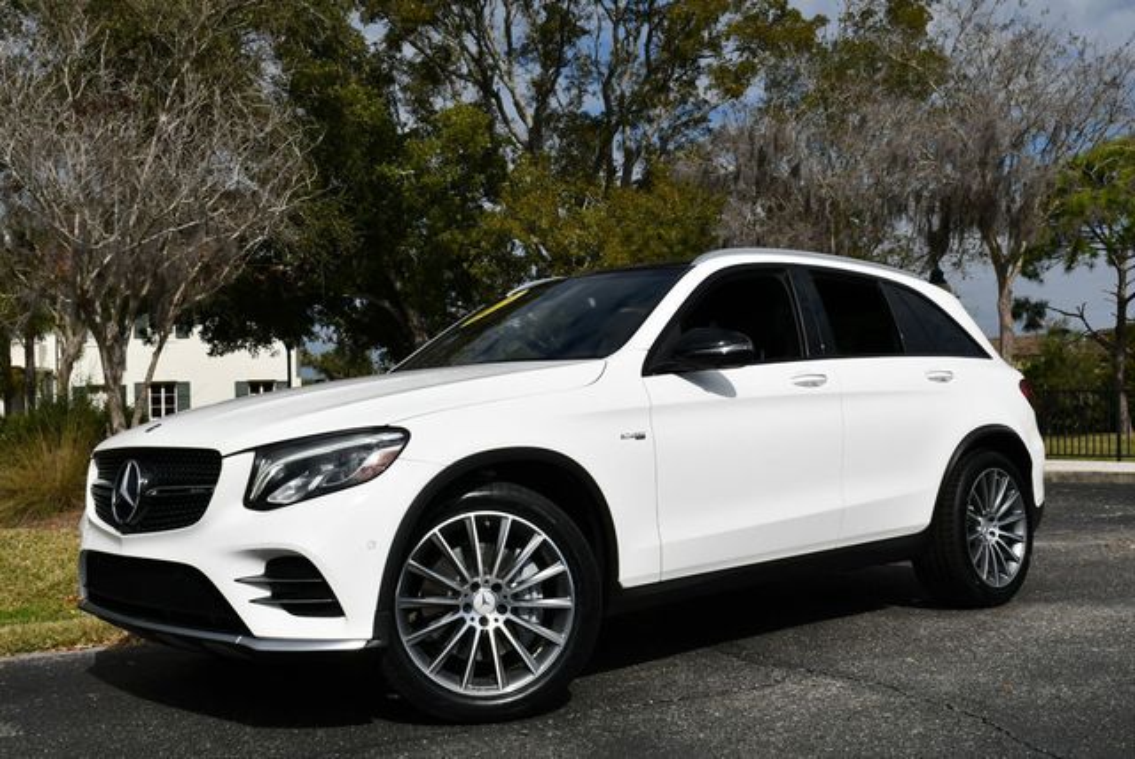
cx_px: 568
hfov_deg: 48.4
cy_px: 380
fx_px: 1262
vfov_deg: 33.5
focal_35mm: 40
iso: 100
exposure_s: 1/500
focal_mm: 20
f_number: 11
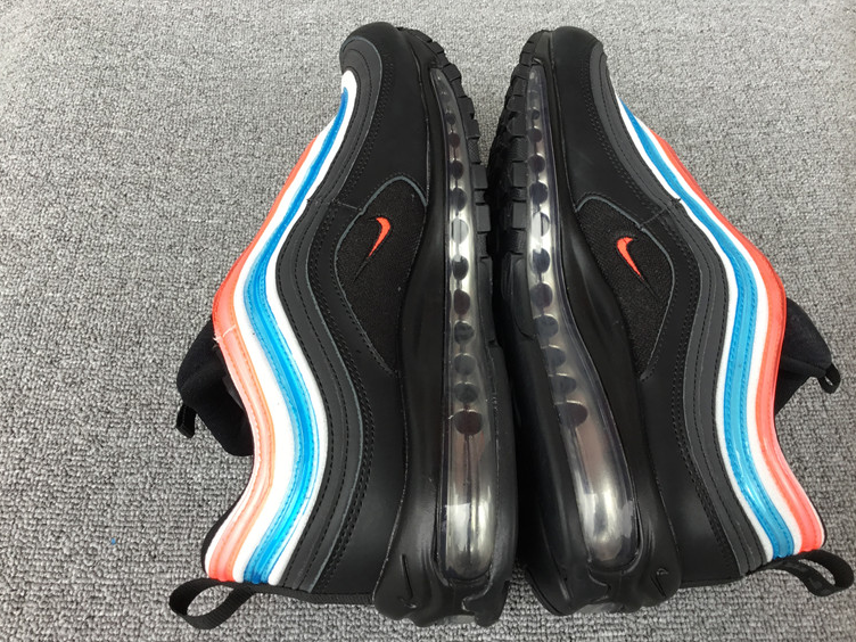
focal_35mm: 33
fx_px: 816
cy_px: 311
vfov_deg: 42.9
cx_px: 448
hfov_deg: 55.3
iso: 32
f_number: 2.4
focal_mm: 3.3
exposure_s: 1/60
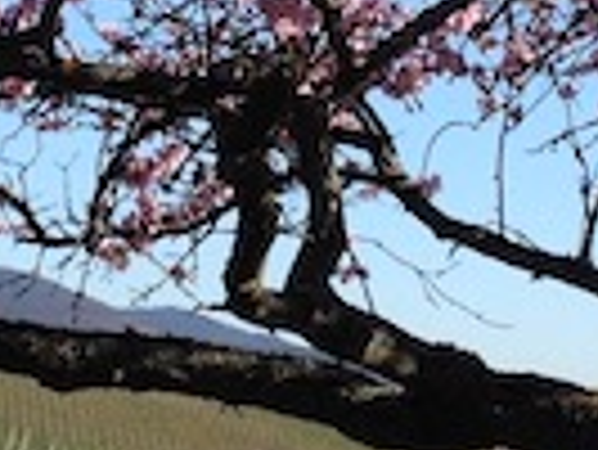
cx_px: 351
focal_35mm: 236
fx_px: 4081
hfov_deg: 8.4
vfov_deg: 6.3
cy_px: -7
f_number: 2.4
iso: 50
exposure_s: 1/1346
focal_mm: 4.28
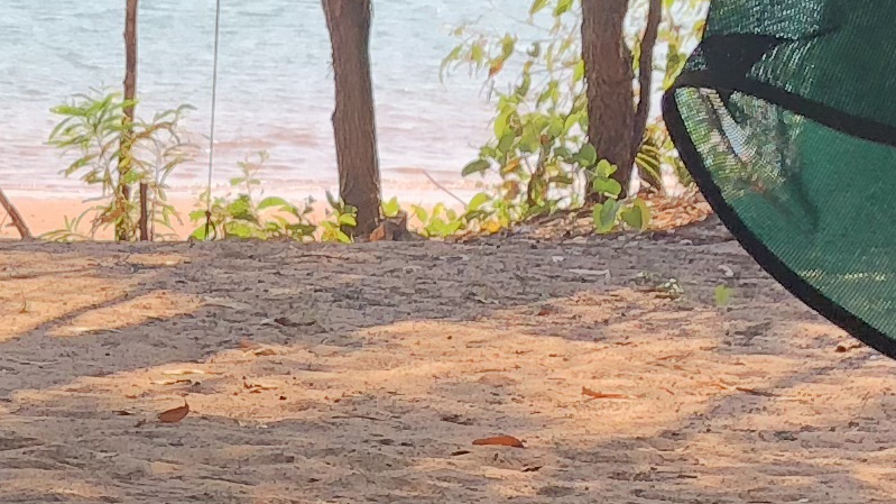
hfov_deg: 13.5
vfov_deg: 7.7
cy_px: 789
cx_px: -232
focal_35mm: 154
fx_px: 3658
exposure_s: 1/510
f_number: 1.8
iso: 20
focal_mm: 3.99
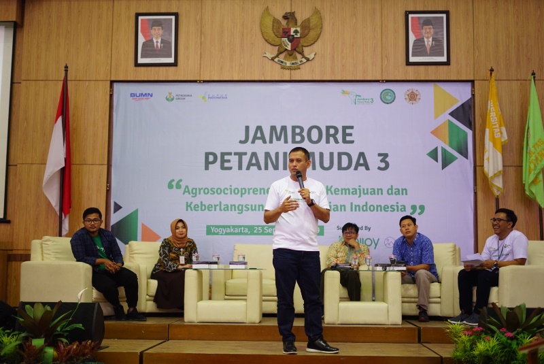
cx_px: 272
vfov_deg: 27.0
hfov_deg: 39.6
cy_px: 182
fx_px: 756
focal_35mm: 50
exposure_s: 1/125
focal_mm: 50
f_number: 1.8
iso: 1250
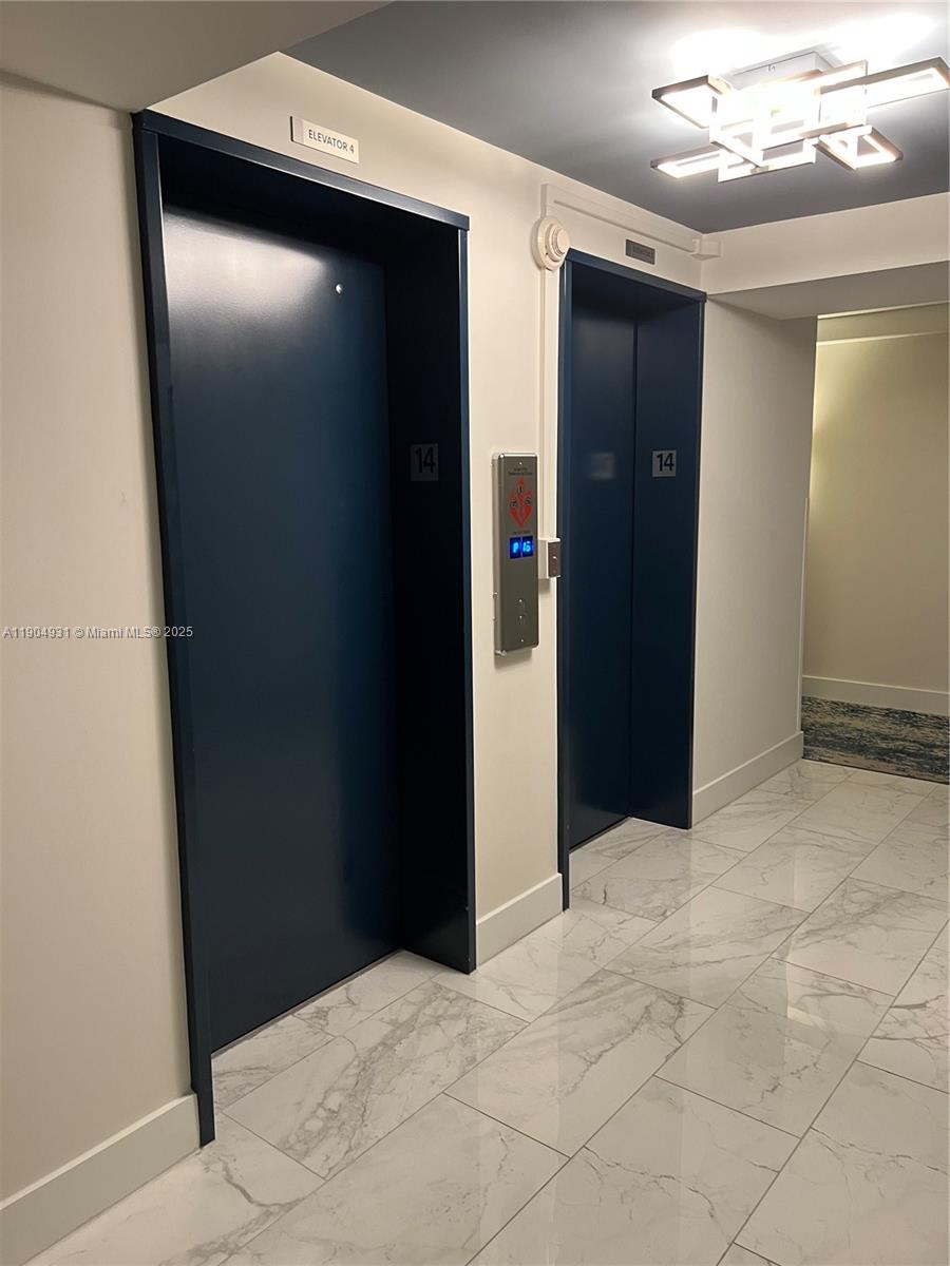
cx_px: 475
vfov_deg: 67.3
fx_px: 951
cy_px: 633
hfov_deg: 53.1
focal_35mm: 26
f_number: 1.5
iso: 160
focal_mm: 5.7
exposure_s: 1/60
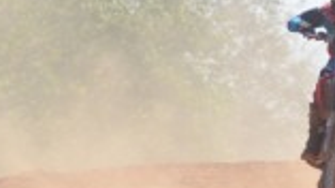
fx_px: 21248
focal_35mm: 2394
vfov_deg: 0.5
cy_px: 234
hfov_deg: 0.9
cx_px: 137
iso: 200
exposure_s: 1/320
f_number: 8
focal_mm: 400
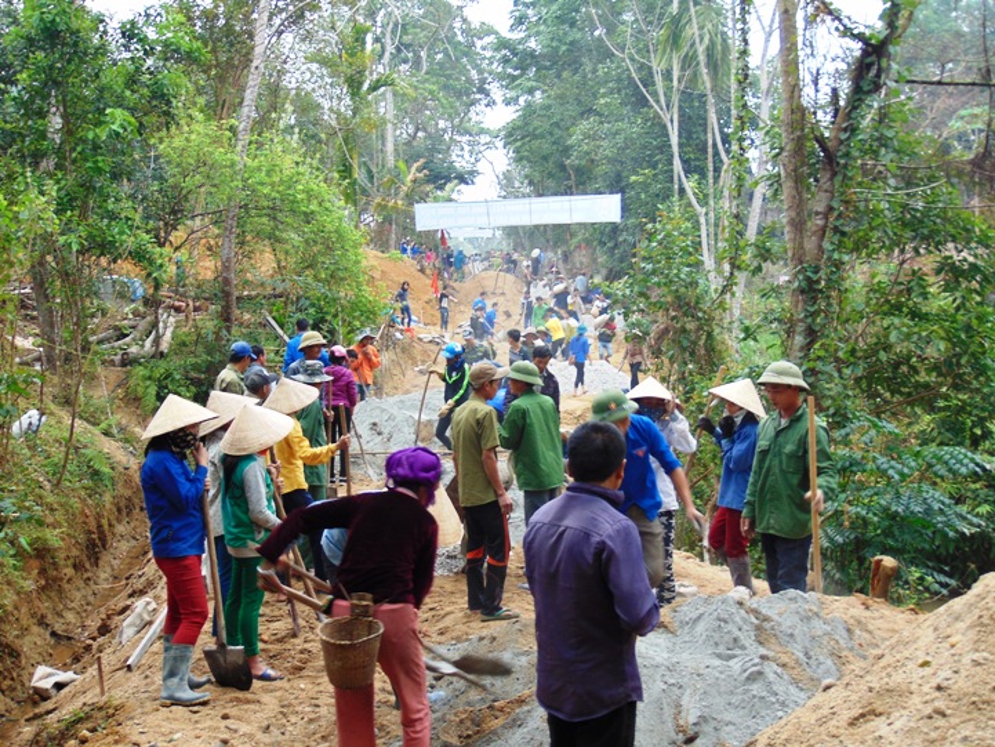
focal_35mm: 42
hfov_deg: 44.8
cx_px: 498
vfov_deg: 34.4
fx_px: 1207
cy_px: 374
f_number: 3.3
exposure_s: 1/40
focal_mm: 7.6
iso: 80
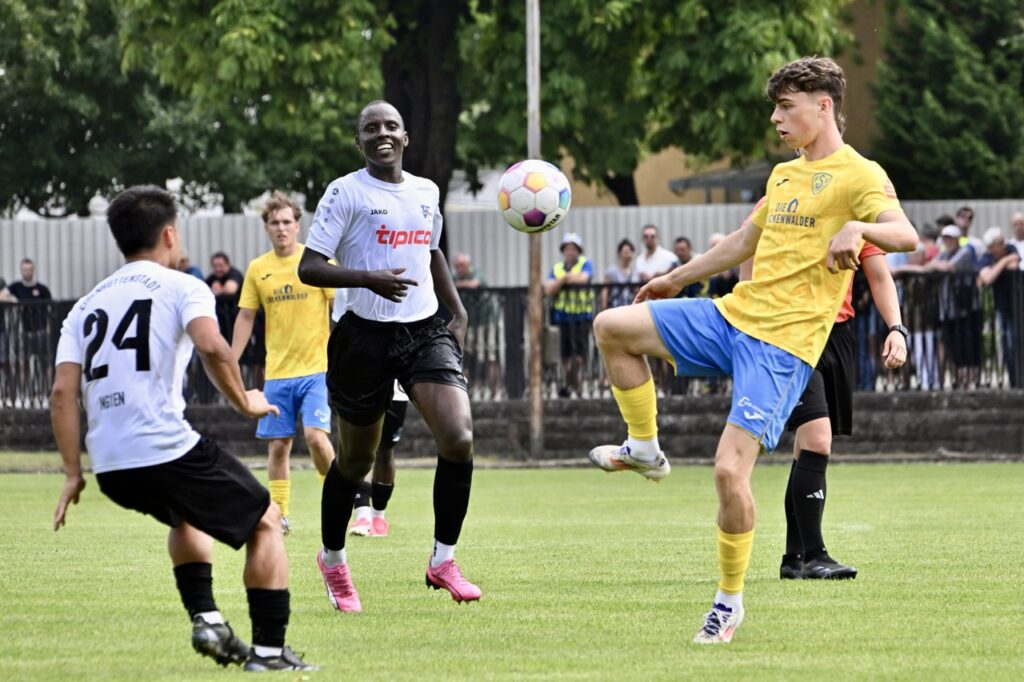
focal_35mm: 340
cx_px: 512
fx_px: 9667
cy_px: 341
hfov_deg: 6.1
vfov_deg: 4.0
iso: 2500
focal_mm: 340
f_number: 9
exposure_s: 1/1600
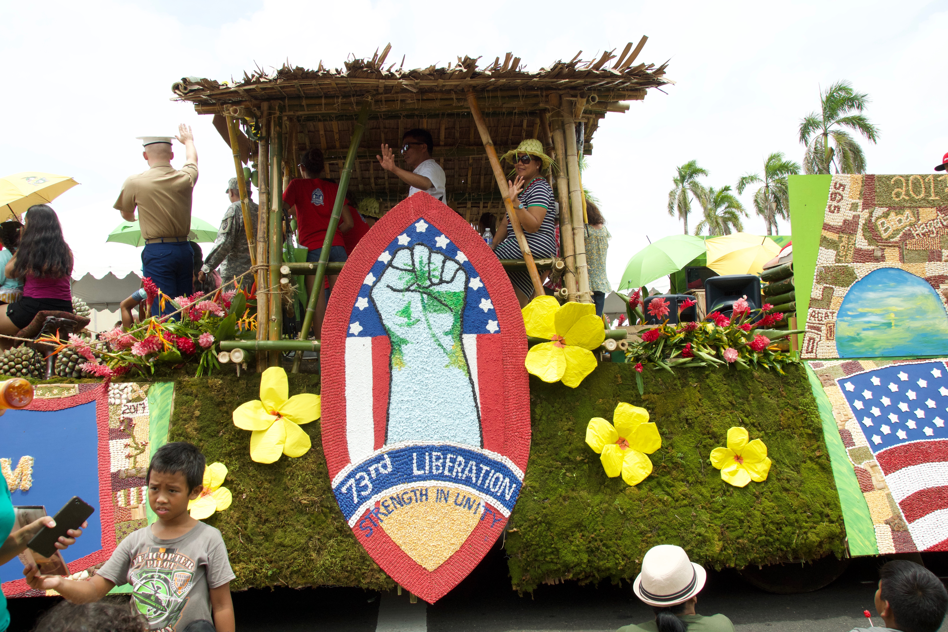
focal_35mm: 27
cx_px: 474
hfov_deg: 67.4
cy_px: 316
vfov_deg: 47.9
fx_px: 711
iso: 400
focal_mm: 18
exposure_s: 1/500
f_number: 9
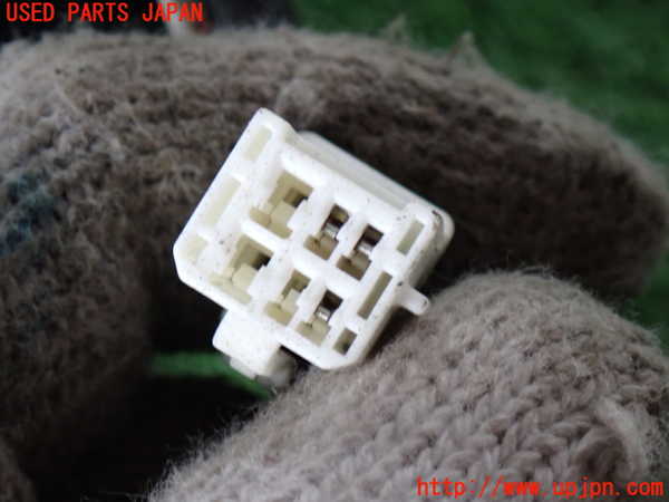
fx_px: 1933
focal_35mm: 100
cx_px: 334
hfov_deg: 19.6
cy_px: 251
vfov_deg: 14.8
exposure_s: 1/30
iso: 800
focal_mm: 18
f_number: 4.9
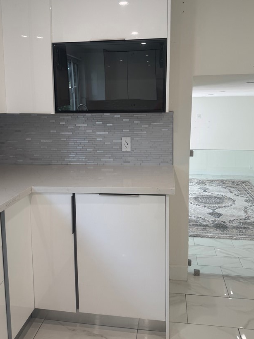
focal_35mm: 30
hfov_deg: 46.7
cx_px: 117
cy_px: 143
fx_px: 294
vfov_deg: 59.7
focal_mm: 6.76
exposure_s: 1/120
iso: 80
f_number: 1.78
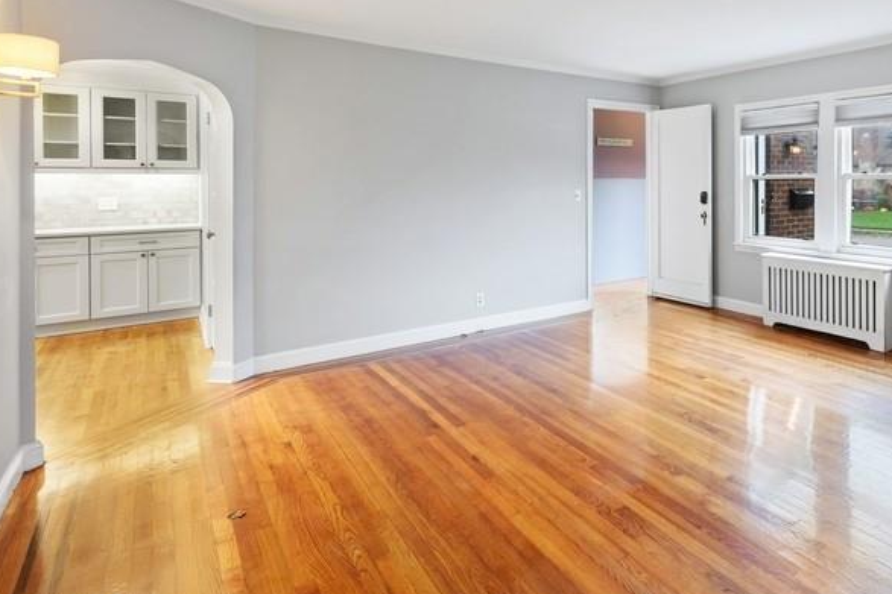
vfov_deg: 53.4
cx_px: 663
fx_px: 570
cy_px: 173
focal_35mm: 23
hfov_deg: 71.2
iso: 400
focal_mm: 15
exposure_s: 1/1.67
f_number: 8
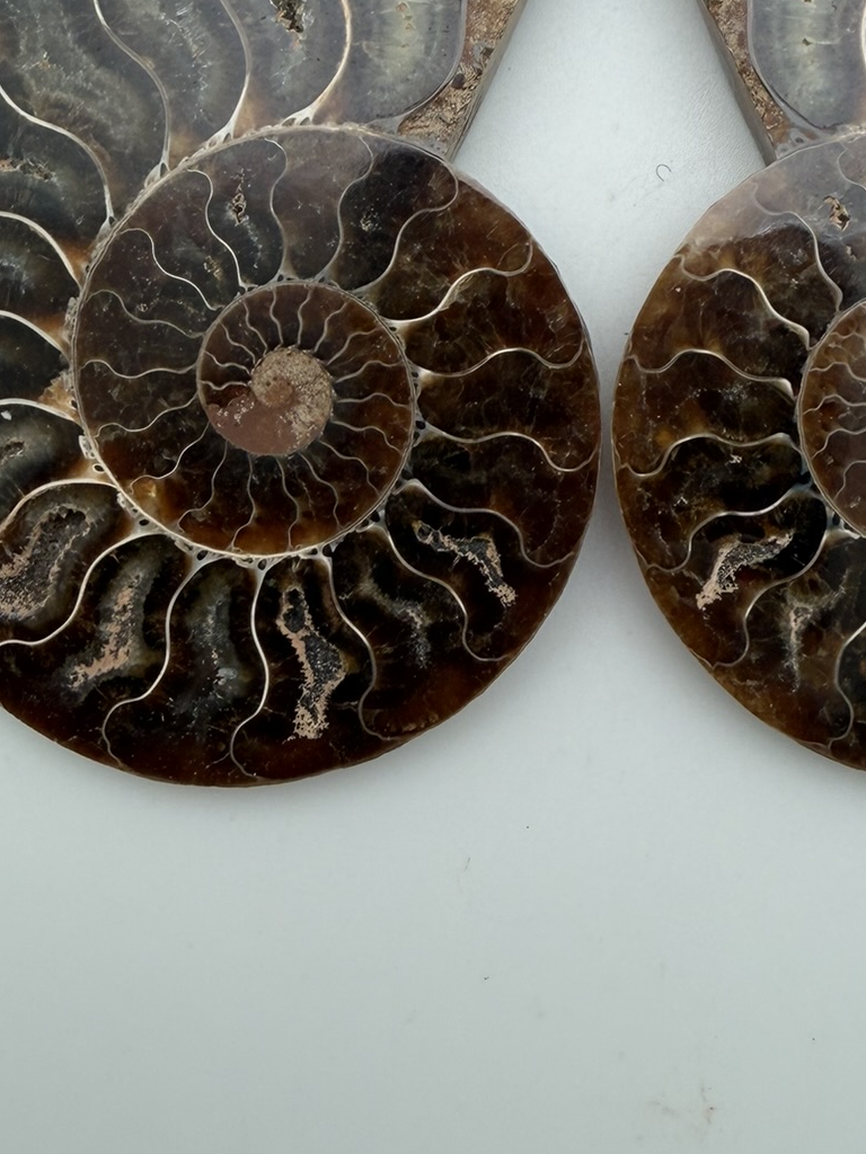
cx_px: 591
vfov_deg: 38.7
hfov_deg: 30.0
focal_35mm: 48
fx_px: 1601
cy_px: 299
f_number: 2.2
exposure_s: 1/120
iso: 50
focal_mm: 2.22
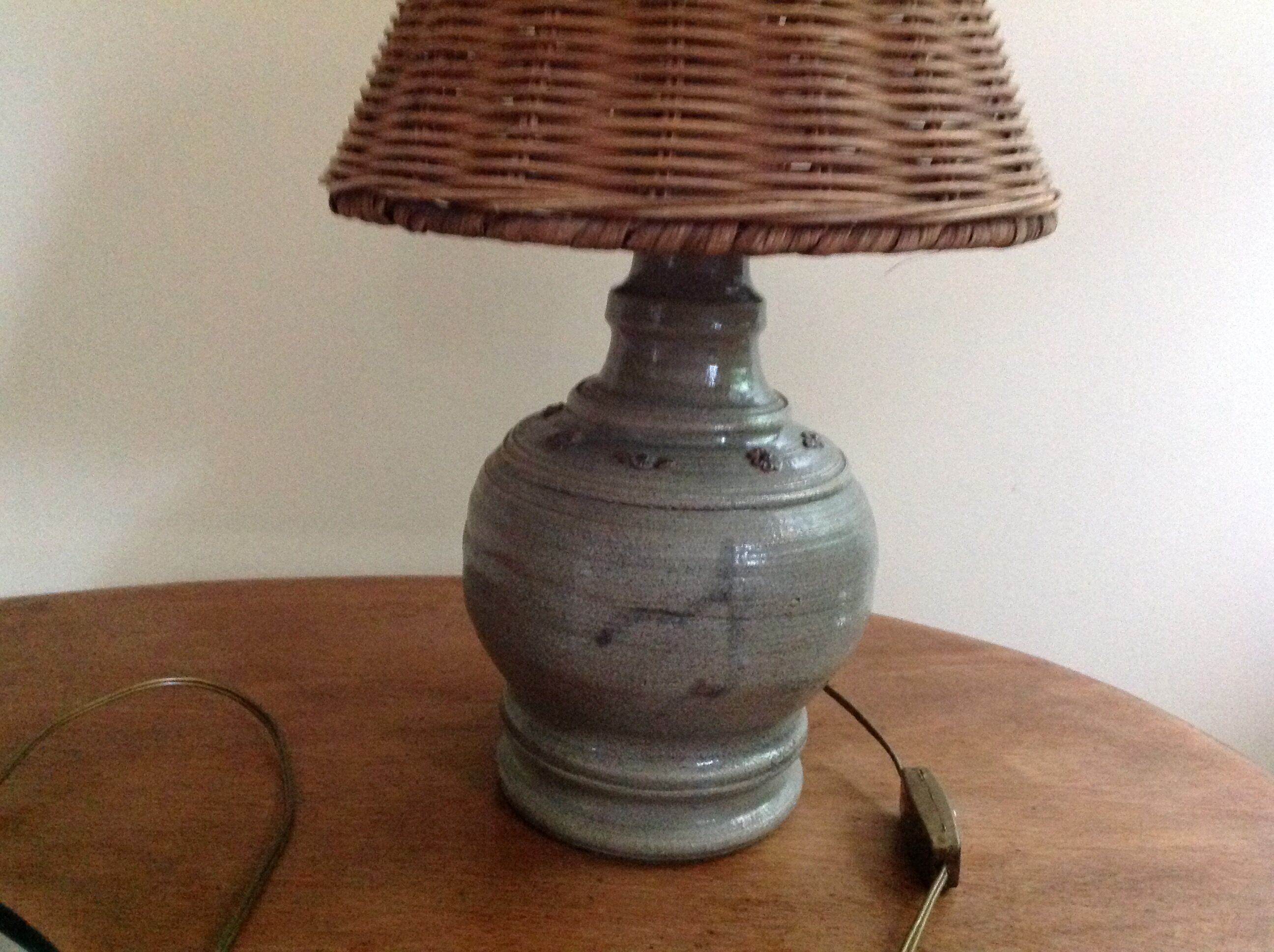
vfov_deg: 40.6
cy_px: 476
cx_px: 637
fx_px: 1286
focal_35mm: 35
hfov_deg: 52.7
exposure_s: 1/15
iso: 800
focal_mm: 4.28
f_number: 2.4
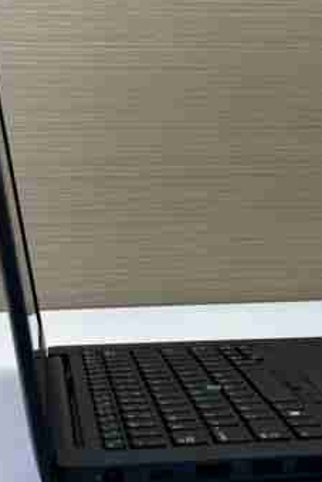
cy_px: 200
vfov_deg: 21.7
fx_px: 1260
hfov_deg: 14.4
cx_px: 287
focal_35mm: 94
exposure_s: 1/109
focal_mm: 6.86
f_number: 1.78
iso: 80
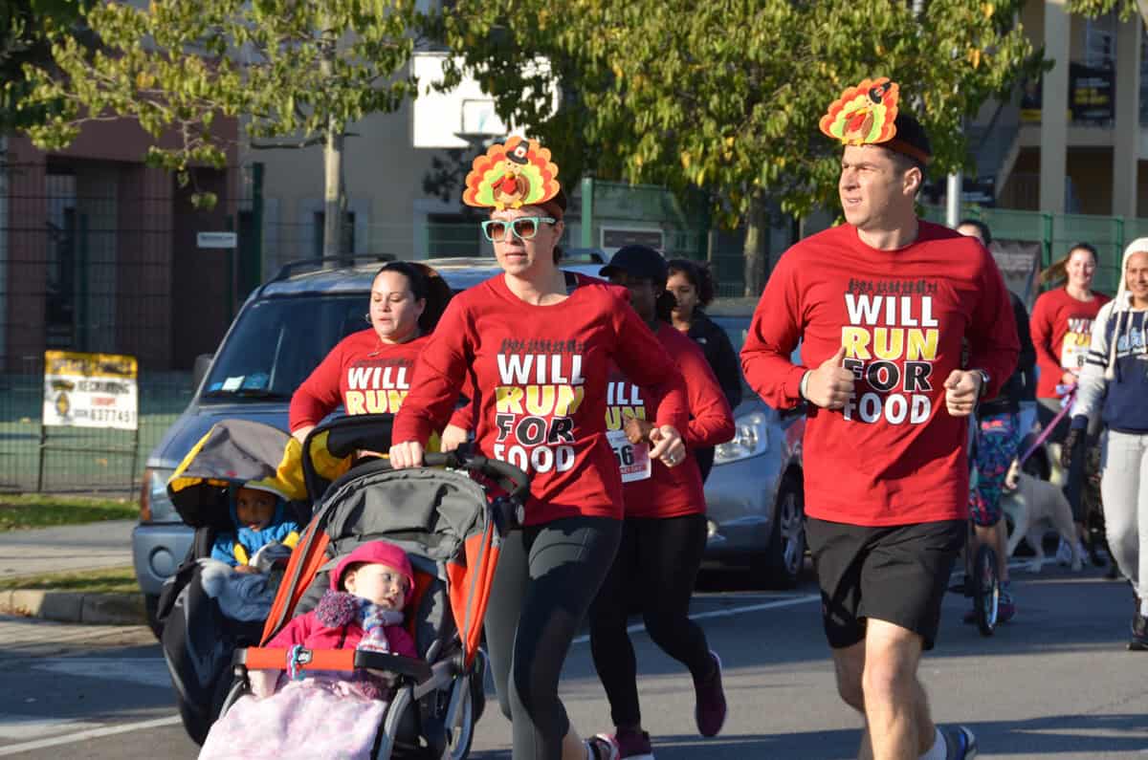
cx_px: 574
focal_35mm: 195
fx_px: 6206
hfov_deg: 10.6
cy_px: 380
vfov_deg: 7.0
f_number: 11
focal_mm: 130
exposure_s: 1/500
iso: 400
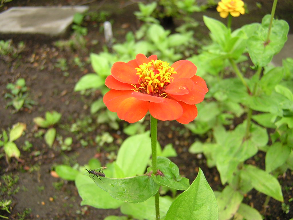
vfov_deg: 39.7
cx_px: 146
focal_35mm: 36
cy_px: 110
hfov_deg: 51.4
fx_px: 305
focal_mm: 4.7
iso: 100
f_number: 2.6
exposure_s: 1/121
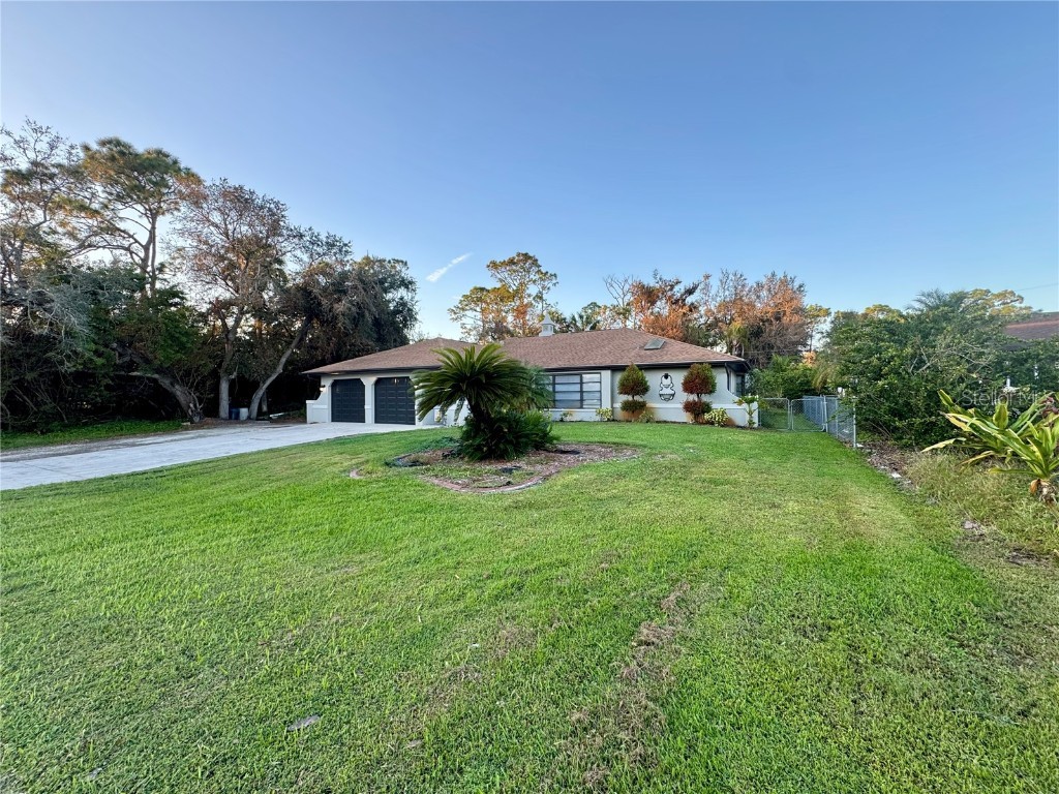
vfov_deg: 85.7
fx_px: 428
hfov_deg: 102.1
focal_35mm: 14
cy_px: 397
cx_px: 530
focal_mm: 2.22
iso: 40
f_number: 2.2
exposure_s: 1/109
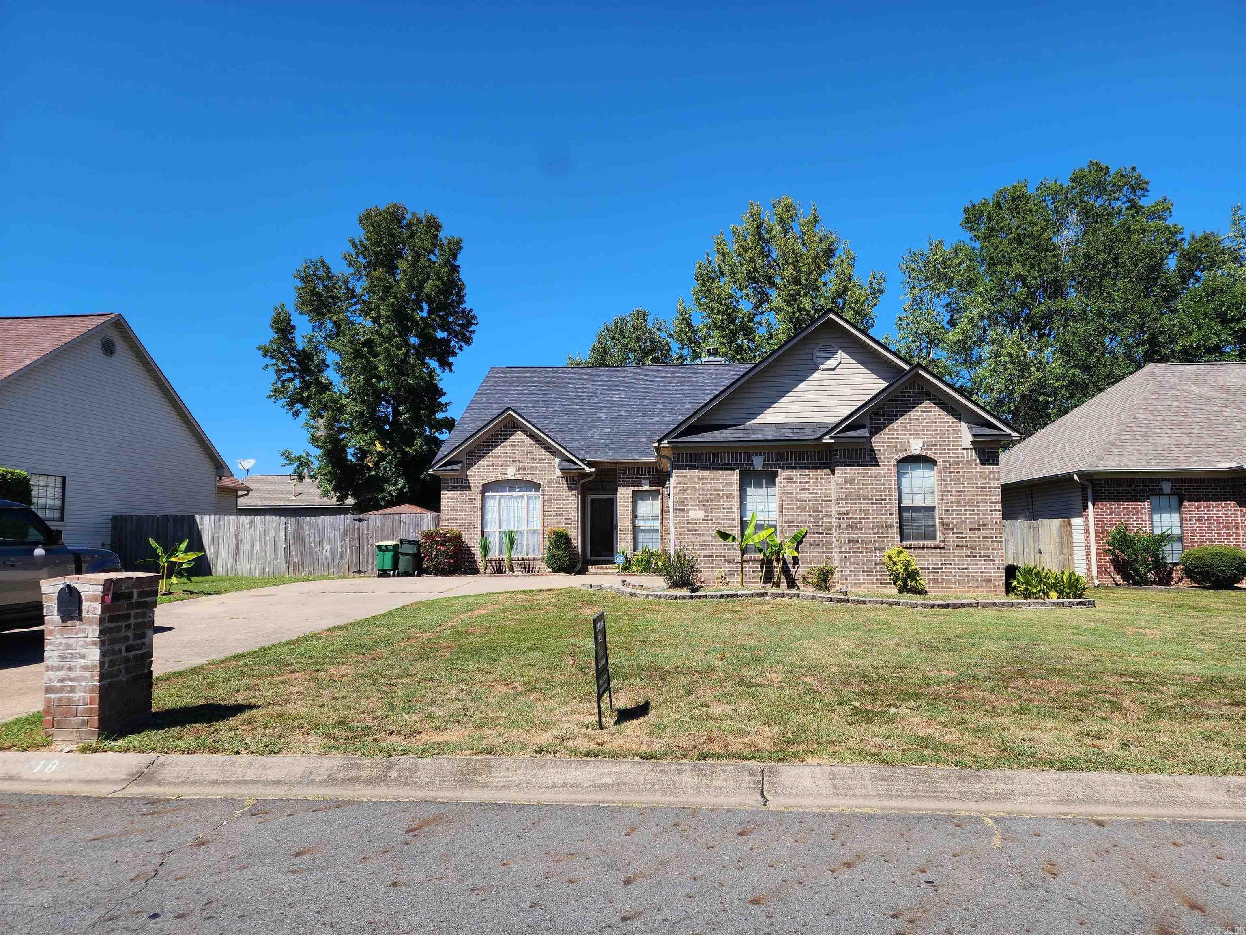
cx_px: 623
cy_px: 468
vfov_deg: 58.9
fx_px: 828
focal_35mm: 23
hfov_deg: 73.9
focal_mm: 6.4
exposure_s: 1/866
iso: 12
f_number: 1.8
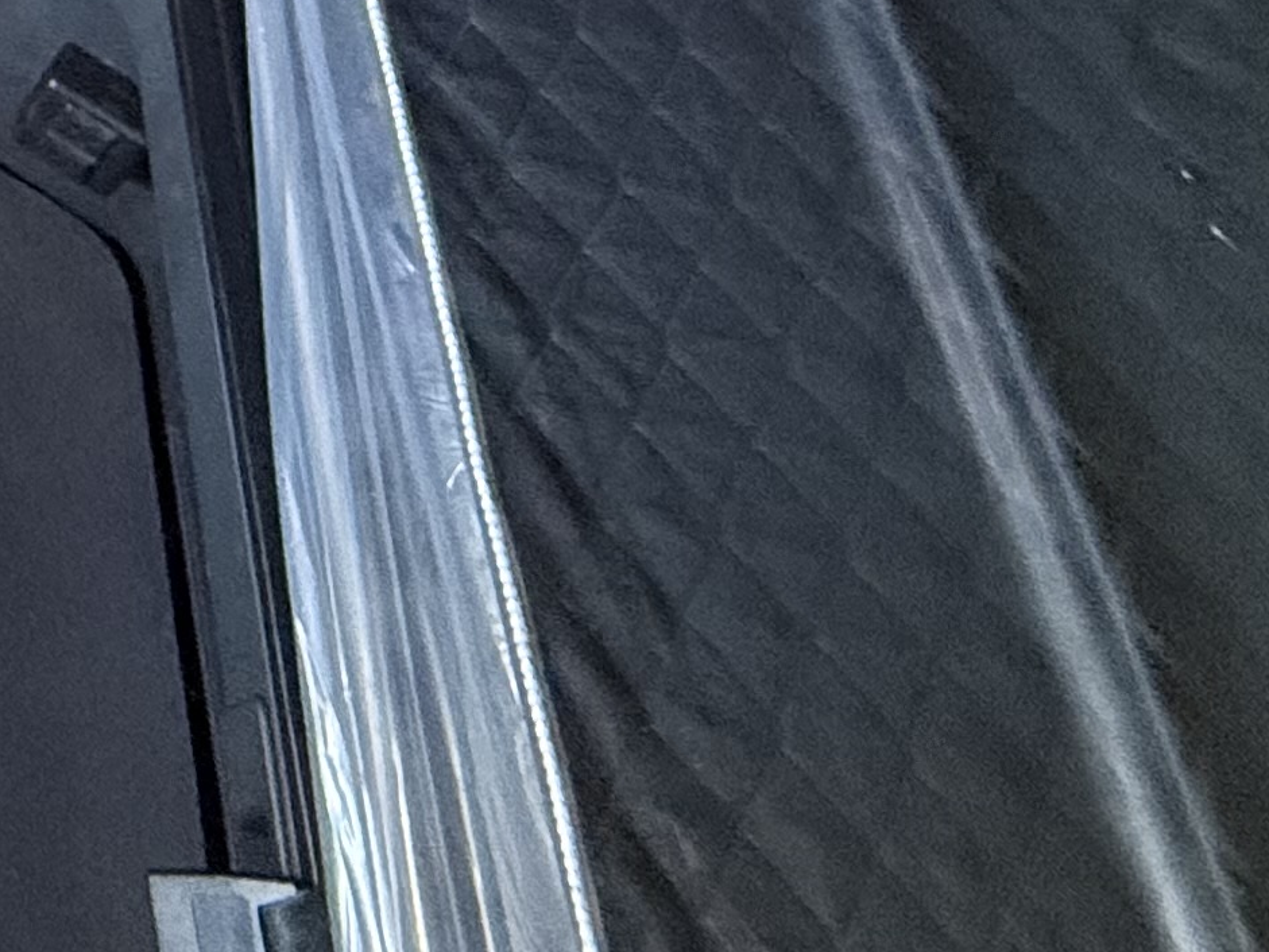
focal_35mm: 60
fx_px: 2200
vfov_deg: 19.0
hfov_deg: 22.7
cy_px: -742
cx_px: -864
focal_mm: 2.22
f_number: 2.2
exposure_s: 1/60
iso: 500
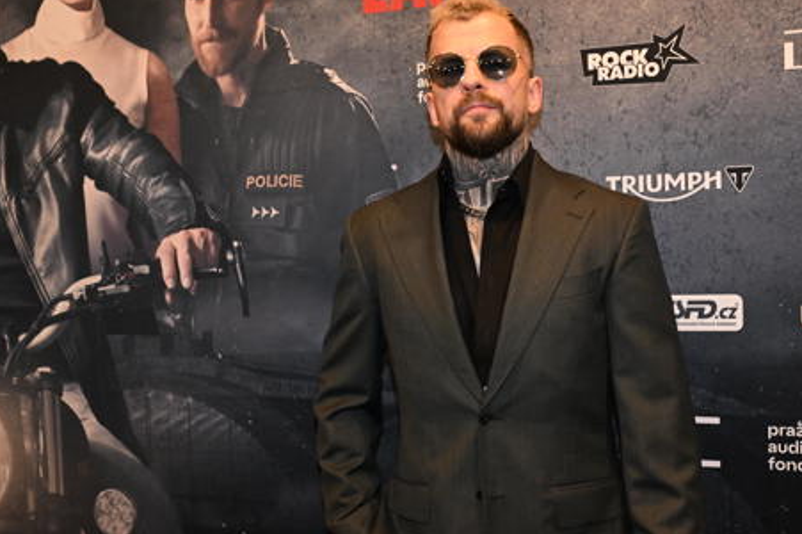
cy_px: 288
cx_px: 466
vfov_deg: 27.5
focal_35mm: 49
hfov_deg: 40.3
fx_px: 1091
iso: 4000
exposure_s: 1/200
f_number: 5
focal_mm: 32
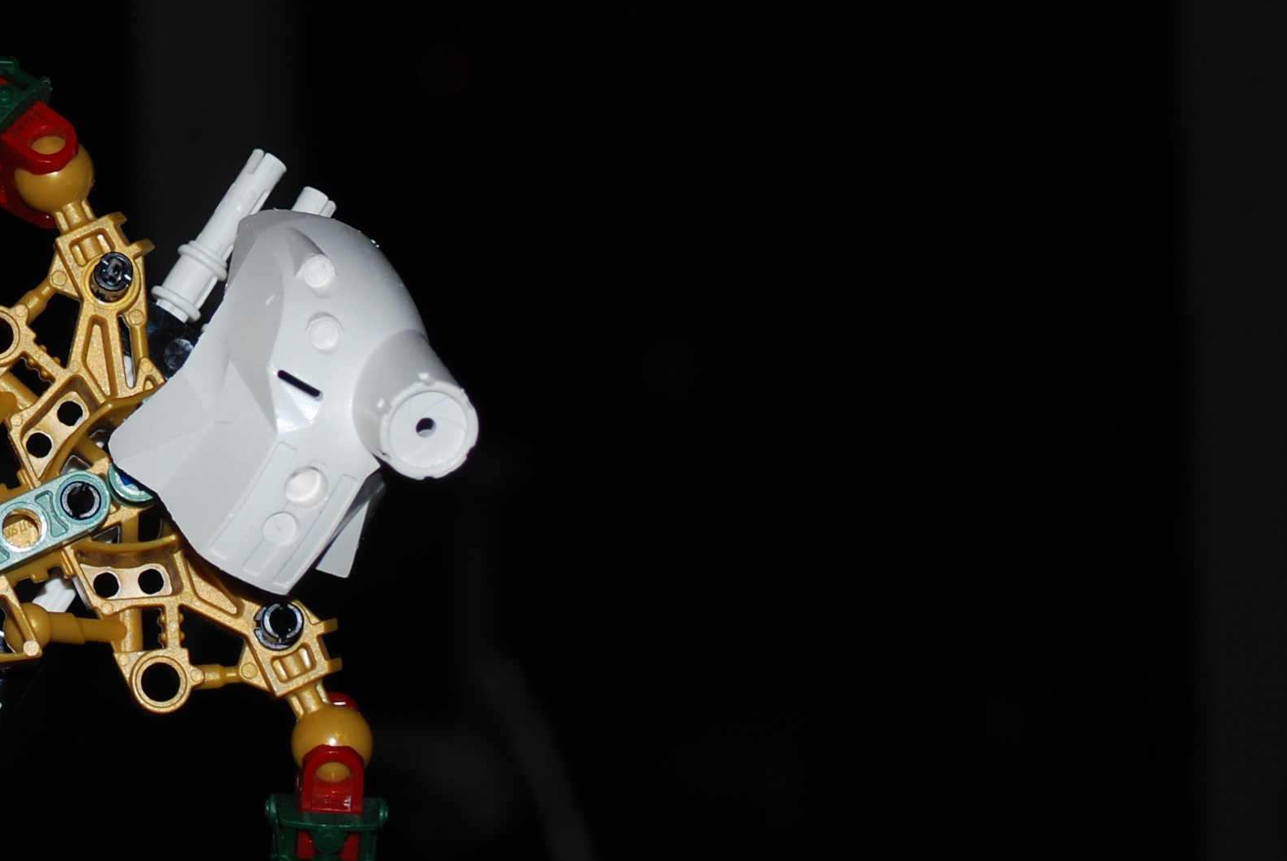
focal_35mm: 139
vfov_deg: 9.9
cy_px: 134
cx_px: -226
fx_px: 4975
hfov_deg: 14.3
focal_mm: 38
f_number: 5.3
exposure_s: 1/125
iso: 100
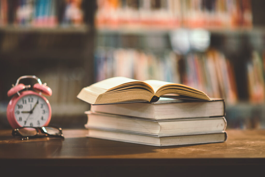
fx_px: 994
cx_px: 132
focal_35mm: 135
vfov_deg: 10.2
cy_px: 88
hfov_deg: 15.2
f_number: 2
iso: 200
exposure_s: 1/160
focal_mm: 135
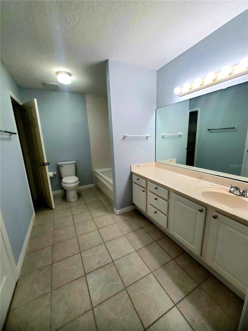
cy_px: 166
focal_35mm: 13
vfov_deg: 106.2
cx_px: 124
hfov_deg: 89.9
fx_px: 124
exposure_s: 1/59.2
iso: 160
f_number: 2.2
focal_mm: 1.8
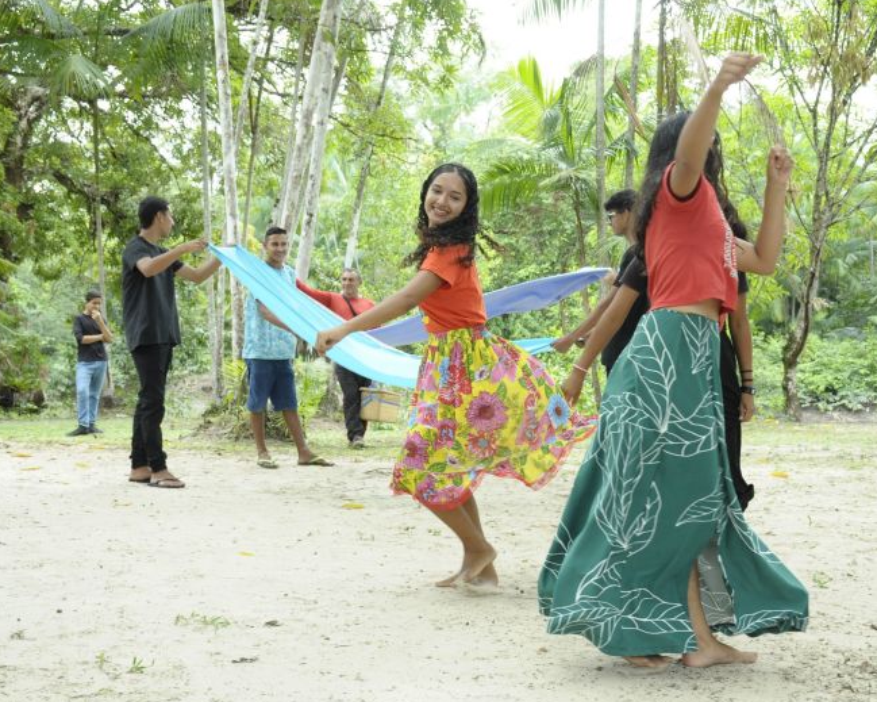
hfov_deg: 36.0
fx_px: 1349
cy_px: 355
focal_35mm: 52
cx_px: 493
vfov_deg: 29.1
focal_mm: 30
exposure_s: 1/250
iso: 800
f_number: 8
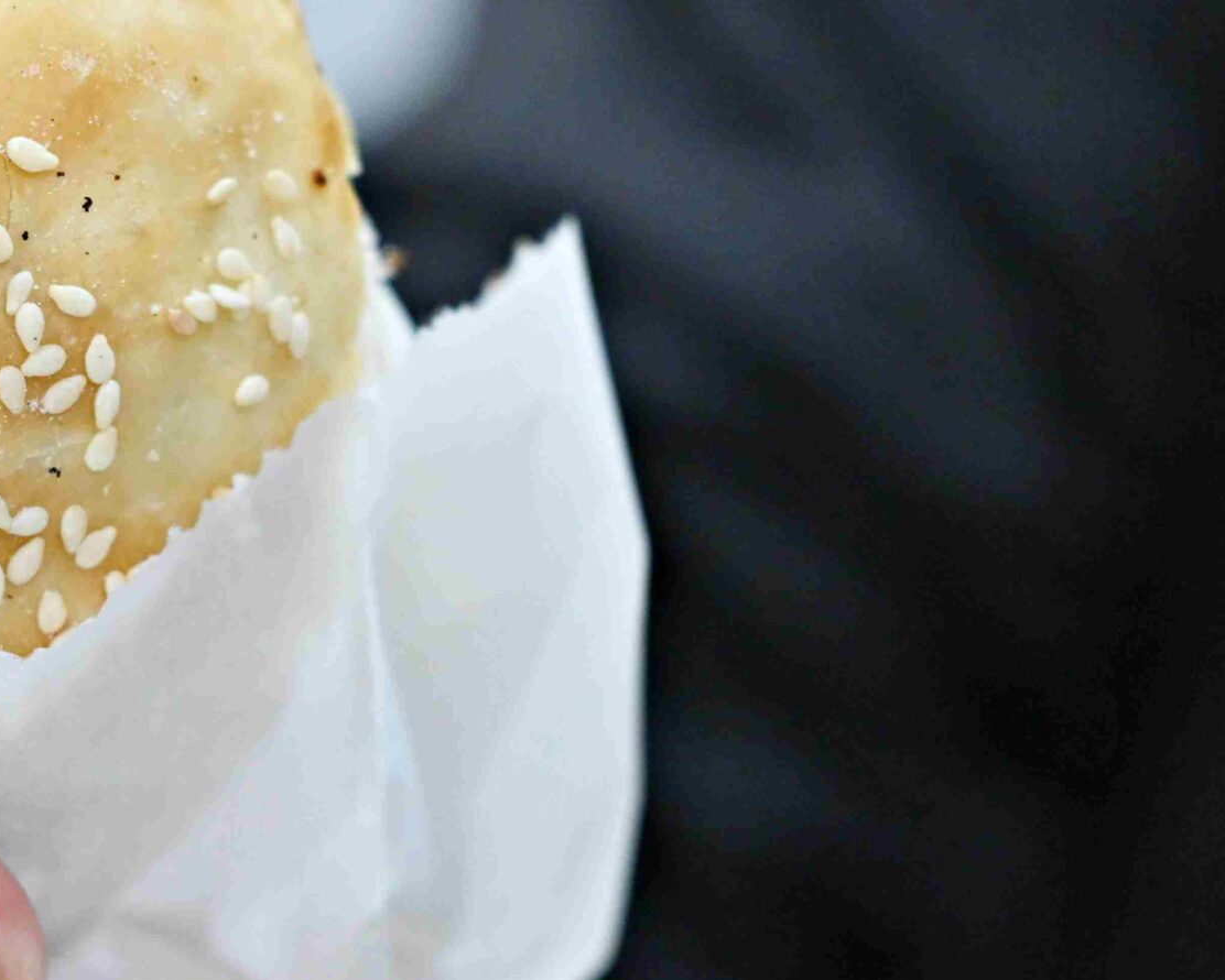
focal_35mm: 162
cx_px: 28
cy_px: 614
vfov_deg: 9.5
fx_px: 5874
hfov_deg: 11.8
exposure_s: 1/200
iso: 1600
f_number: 3.2
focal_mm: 50
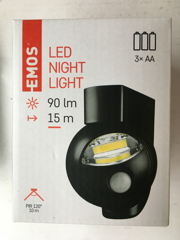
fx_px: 201
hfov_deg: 48.2
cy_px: 120
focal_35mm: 29
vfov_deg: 61.7
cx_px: 90
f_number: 2.2
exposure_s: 1/33
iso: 125
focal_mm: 4.15
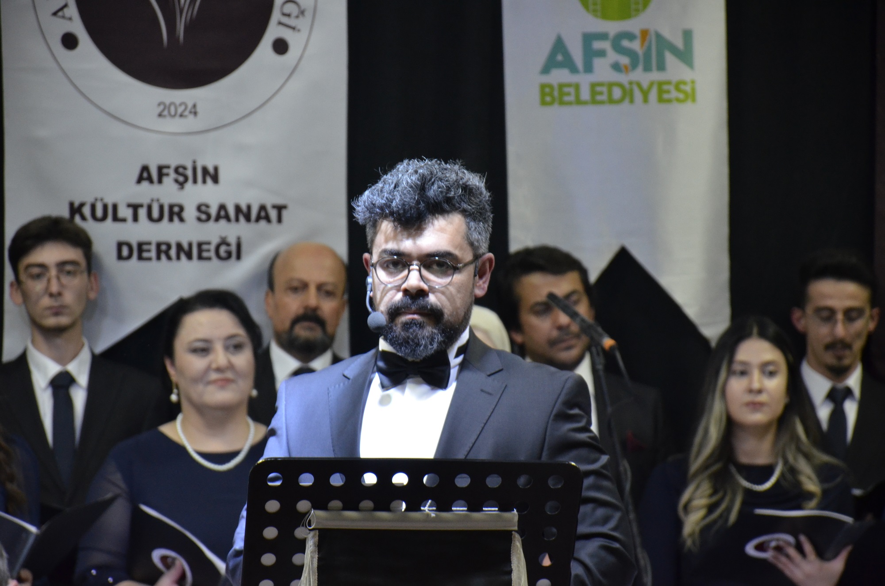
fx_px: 5151
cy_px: 293
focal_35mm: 210
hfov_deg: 9.8
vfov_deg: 6.5
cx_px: 442
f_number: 5.6
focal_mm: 140
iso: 1600
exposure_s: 1/40
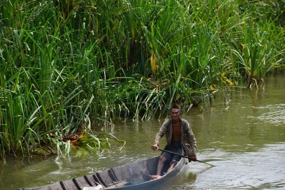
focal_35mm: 200
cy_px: 95
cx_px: 142
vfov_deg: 6.9
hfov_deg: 10.3
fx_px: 1584
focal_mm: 200
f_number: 7.1
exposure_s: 1/200
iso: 100
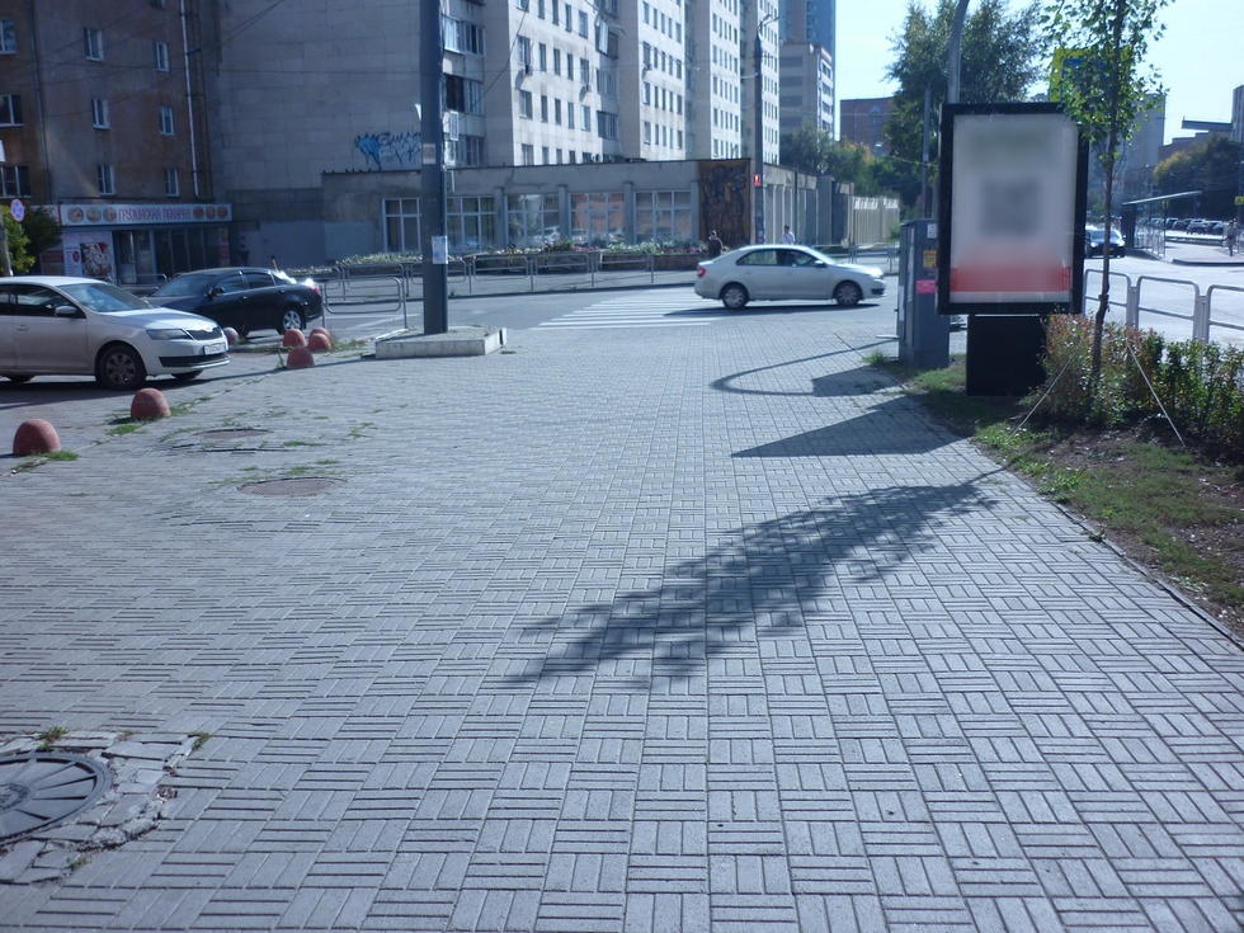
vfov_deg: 40.7
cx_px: 622
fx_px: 1258
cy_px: 466
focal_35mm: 35
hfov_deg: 52.6
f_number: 8
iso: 80
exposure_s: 1/160
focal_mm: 5.5
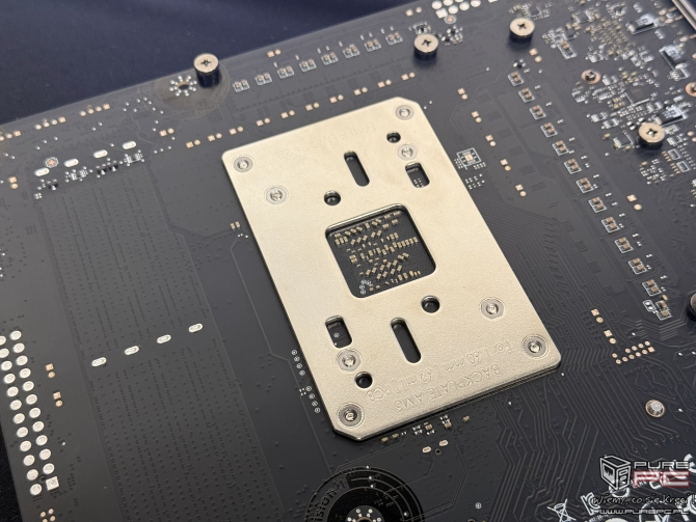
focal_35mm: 48
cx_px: 348
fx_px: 965
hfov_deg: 39.6
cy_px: 261
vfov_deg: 30.3
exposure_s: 1/60
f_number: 1.78
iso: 160
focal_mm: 6.76
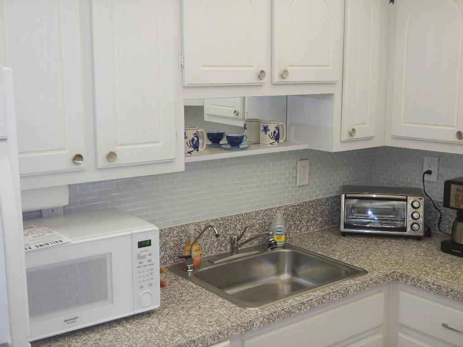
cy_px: 174
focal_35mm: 43
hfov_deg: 43.9
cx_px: 232
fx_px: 575
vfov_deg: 33.6
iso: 200
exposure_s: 1/30
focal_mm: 7.7
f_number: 4
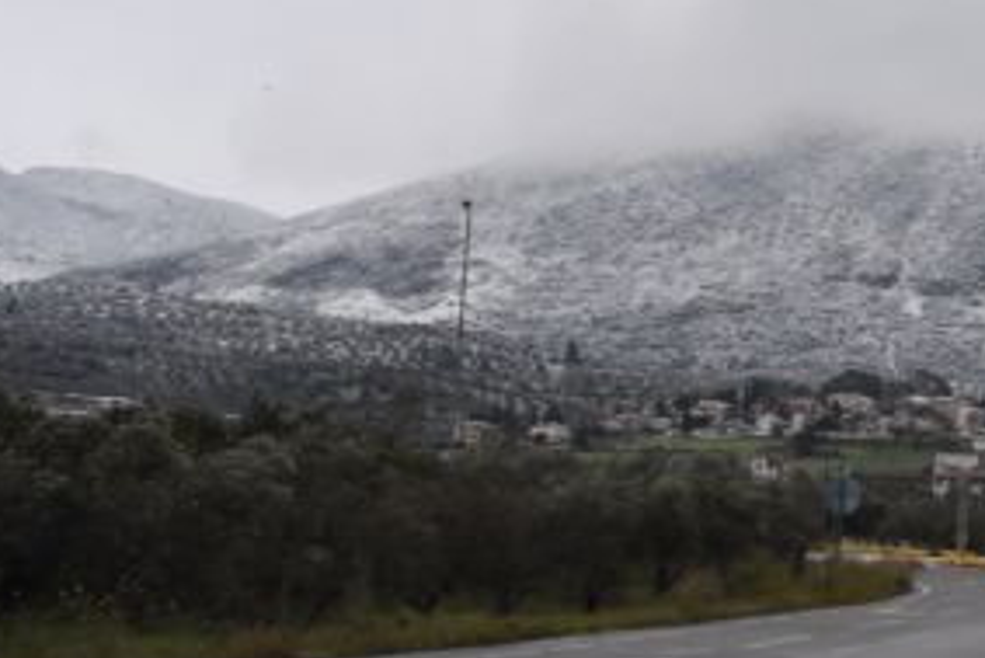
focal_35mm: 95
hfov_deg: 20.6
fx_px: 2601
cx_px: 1034
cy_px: 54
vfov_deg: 14.3
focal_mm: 28
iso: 1600
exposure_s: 1/640
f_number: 8
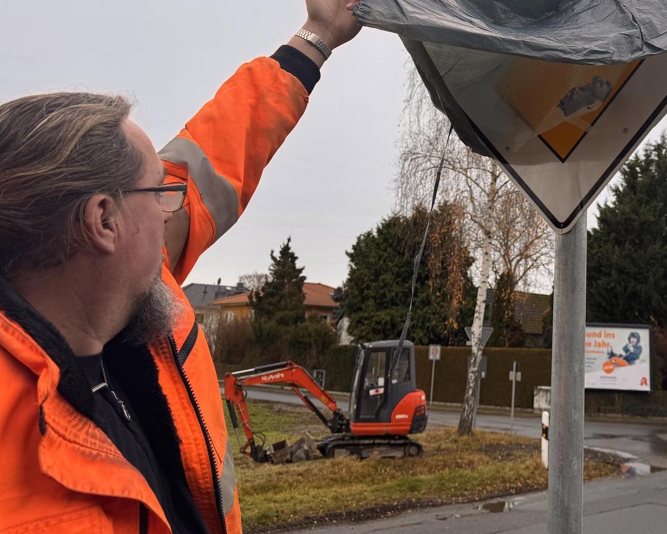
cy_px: 132
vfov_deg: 37.3
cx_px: 535
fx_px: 770
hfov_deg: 44.5
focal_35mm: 39
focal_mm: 6.76
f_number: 1.78
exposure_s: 1/290
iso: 80
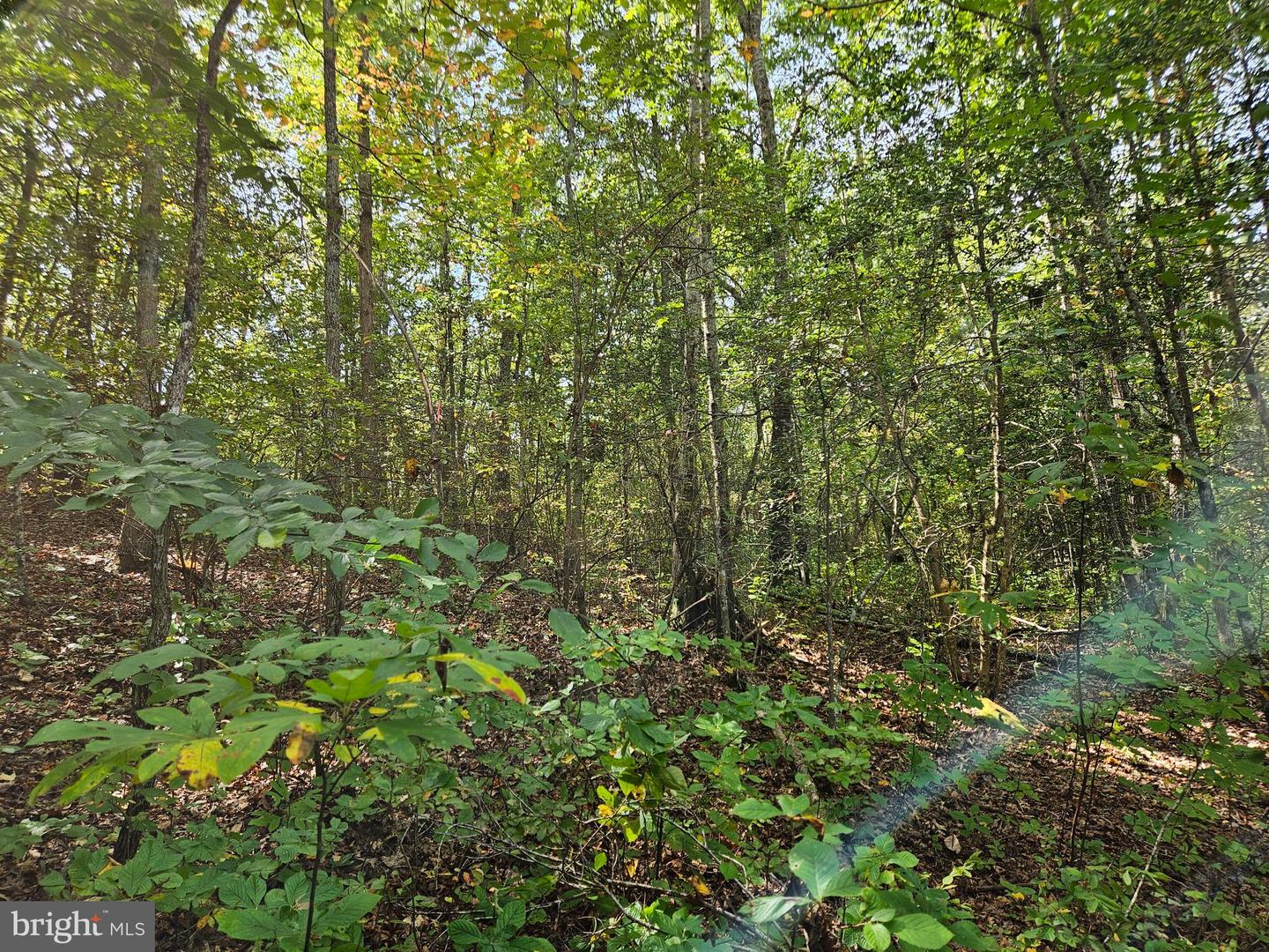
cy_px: 476
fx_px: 843
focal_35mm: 23
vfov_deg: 58.9
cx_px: 634
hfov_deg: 73.9
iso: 32
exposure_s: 1/120
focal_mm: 5.4
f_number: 1.8
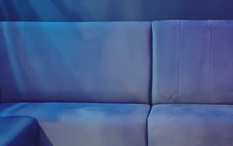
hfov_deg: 32.3
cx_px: 144
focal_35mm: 63
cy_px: 113
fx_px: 400
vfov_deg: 20.4
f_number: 2.2
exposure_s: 1/17
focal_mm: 1.96
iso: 2500
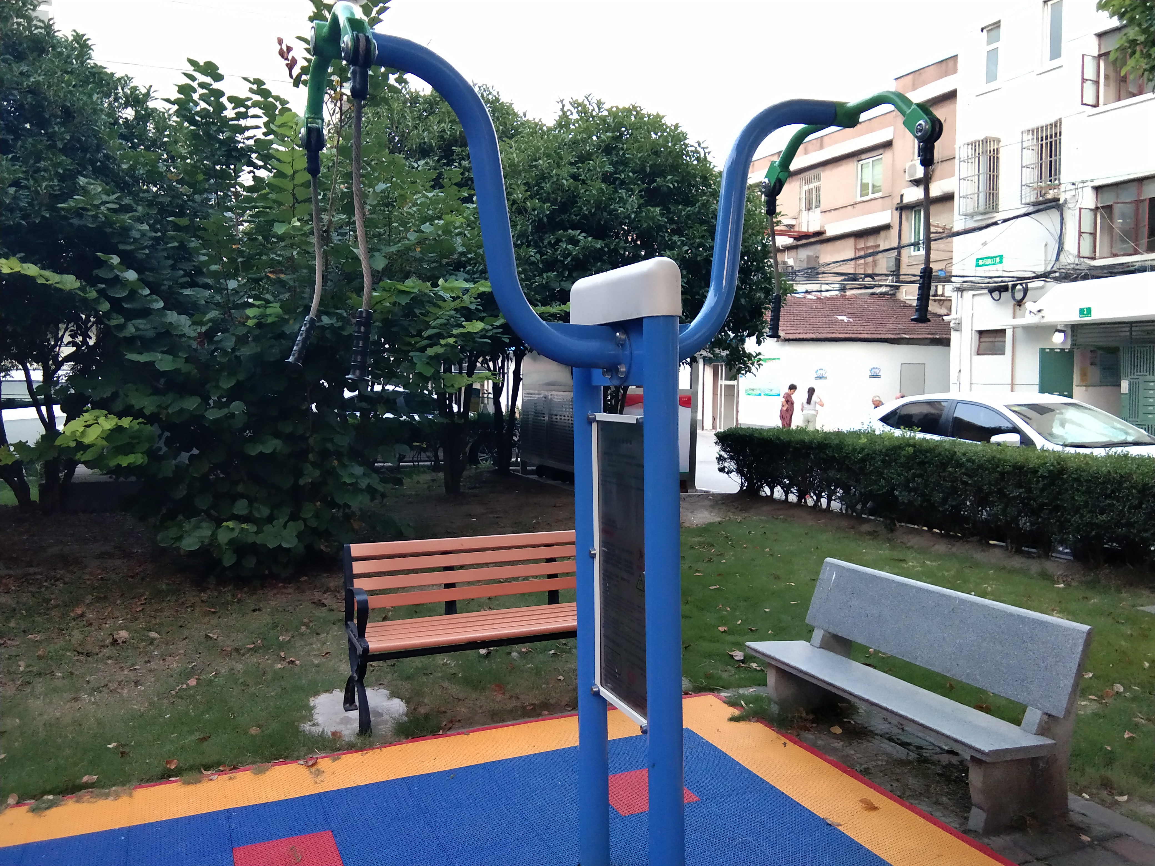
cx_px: 578
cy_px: 433
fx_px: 1034
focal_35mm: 31
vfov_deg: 45.4
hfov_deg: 58.4
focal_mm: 3.69
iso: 200
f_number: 2.2
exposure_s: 1/33.3
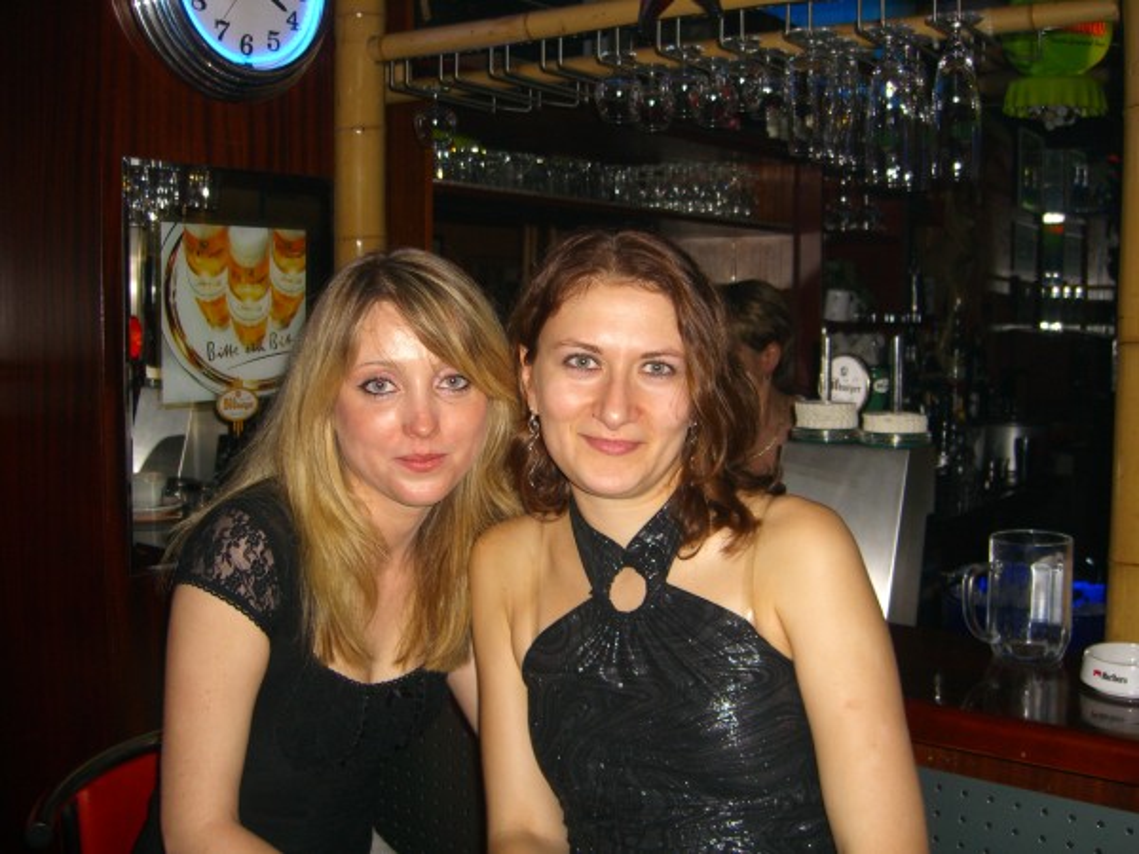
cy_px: 427
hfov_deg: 49.0
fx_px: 1250
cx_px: 570
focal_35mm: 38
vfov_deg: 37.7
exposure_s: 1/60
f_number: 2.8
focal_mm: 7.9
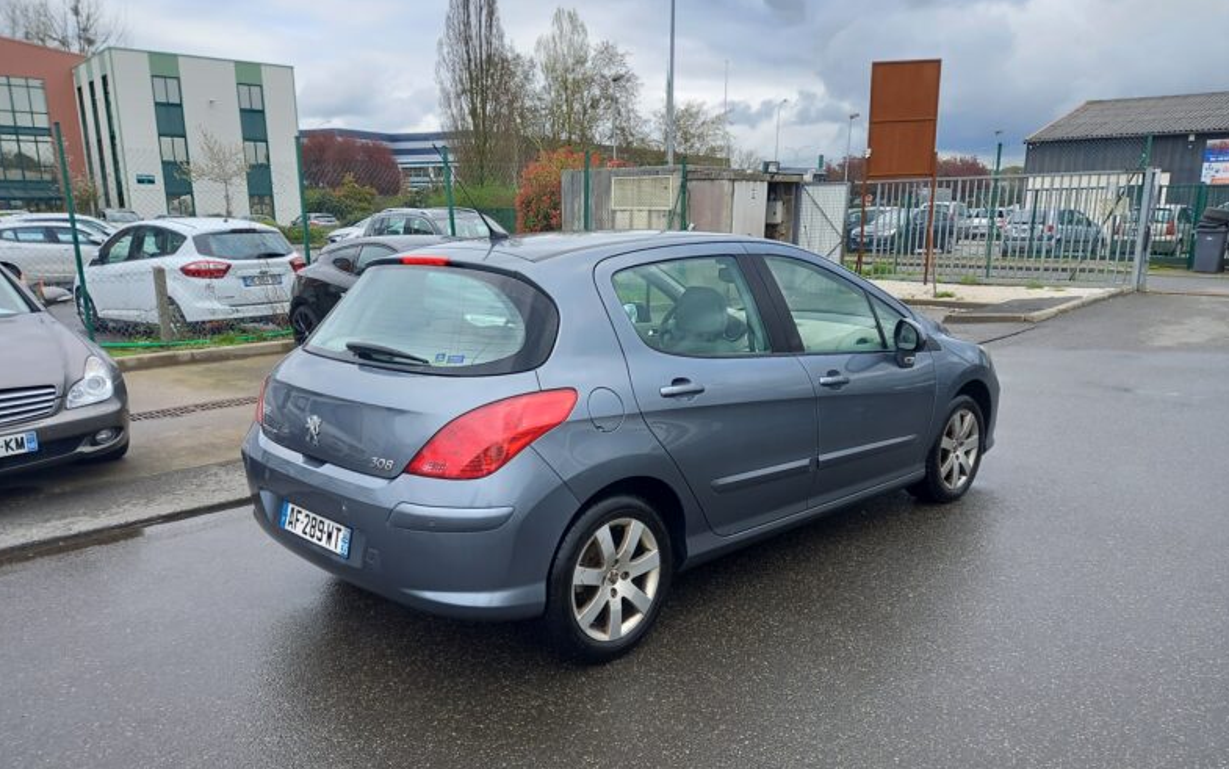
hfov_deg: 68.4
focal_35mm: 27
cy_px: 440
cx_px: 611
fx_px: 905
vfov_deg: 45.9
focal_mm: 4.6
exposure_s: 1/157
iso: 25
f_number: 2
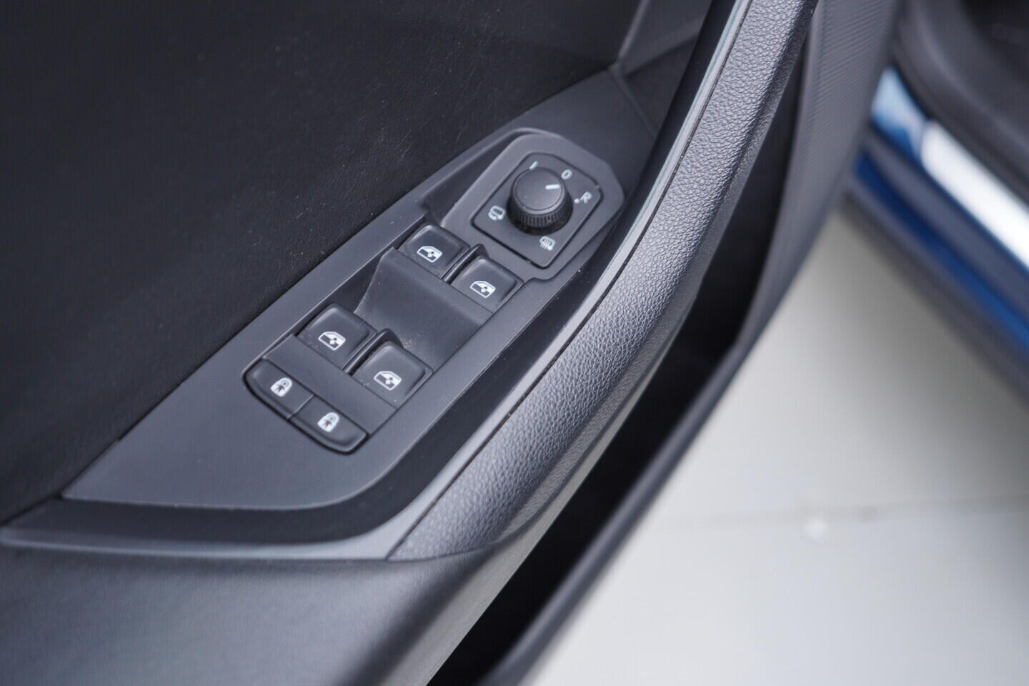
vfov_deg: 36.9
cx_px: 514
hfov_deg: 53.1
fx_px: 1029
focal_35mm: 36
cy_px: 343
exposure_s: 1/40
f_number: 2.8
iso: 200
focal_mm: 24
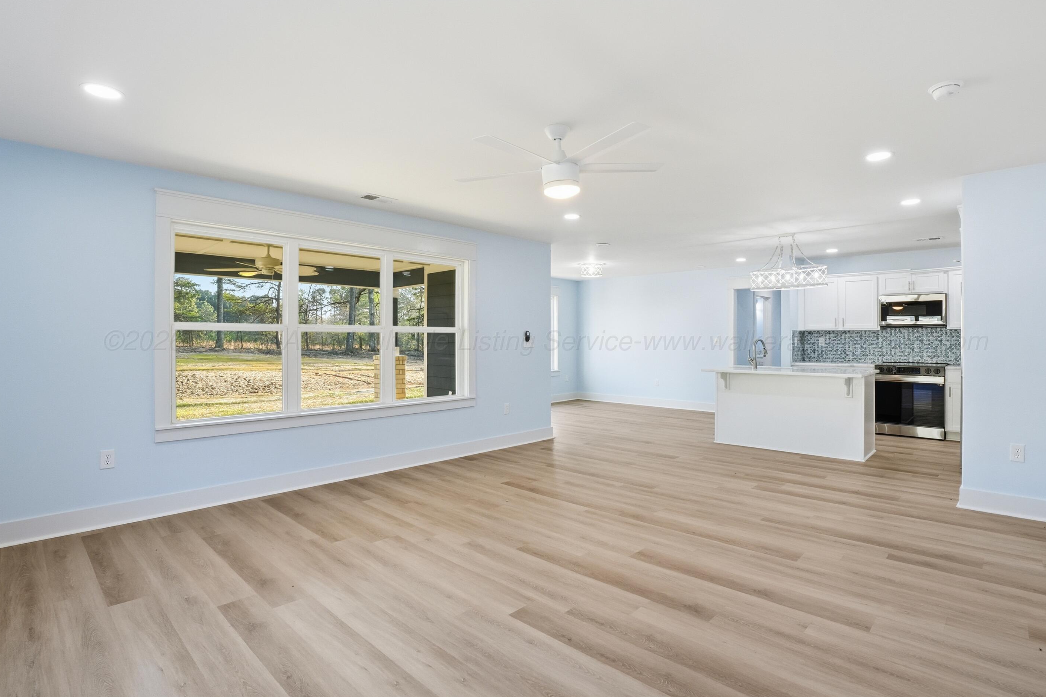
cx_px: 545
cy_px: 342
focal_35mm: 17
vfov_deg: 69.3
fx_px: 505
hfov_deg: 92.0
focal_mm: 10.9
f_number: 7.1
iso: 500
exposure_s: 1/1250
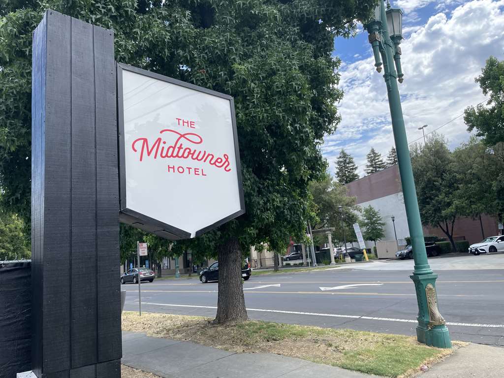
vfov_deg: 53.1
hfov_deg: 67.3
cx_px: 252
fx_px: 379
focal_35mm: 26
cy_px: 189
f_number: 1.6
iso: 32
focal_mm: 4.2
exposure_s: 1/1642
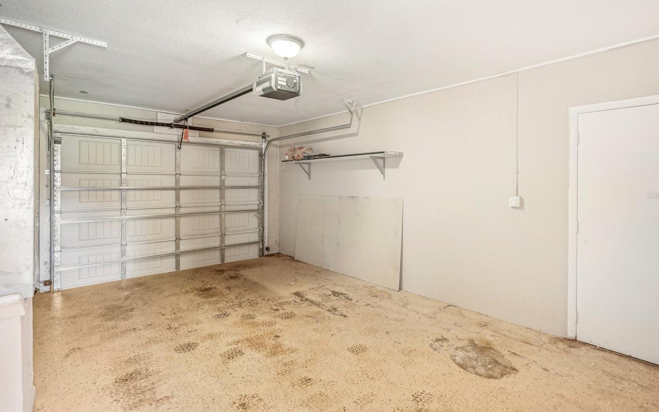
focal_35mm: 17
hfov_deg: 94.3
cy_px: 195
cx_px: 342
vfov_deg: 68.0
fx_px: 305
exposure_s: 1/6
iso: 400
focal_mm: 16
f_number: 4
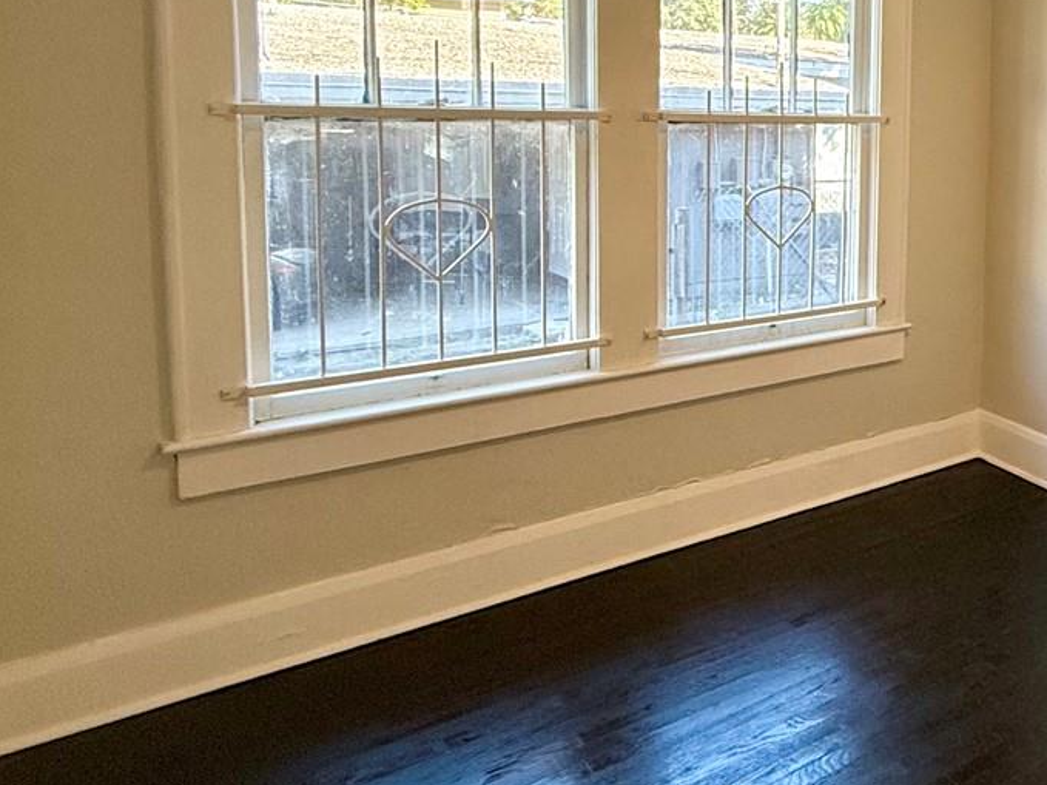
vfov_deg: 41.6
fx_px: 998
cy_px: 190
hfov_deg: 44.5
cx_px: 1109
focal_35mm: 33
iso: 200
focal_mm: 2.22
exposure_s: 1/120
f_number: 2.2
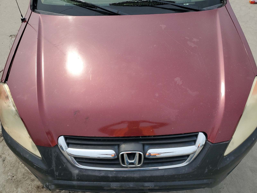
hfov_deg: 67.3
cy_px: 96
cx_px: 128
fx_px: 193
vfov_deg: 53.1
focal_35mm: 26
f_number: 1.5
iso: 50
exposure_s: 1/3333
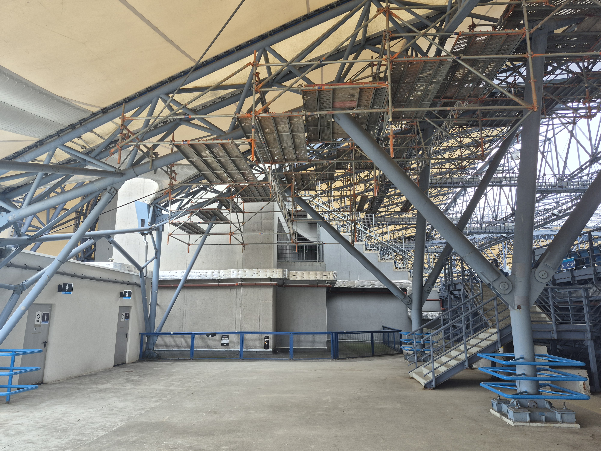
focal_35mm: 23
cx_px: 300
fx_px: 399
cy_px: 226
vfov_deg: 58.9
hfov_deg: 73.9
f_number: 1.8
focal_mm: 5.4
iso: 25
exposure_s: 1/190
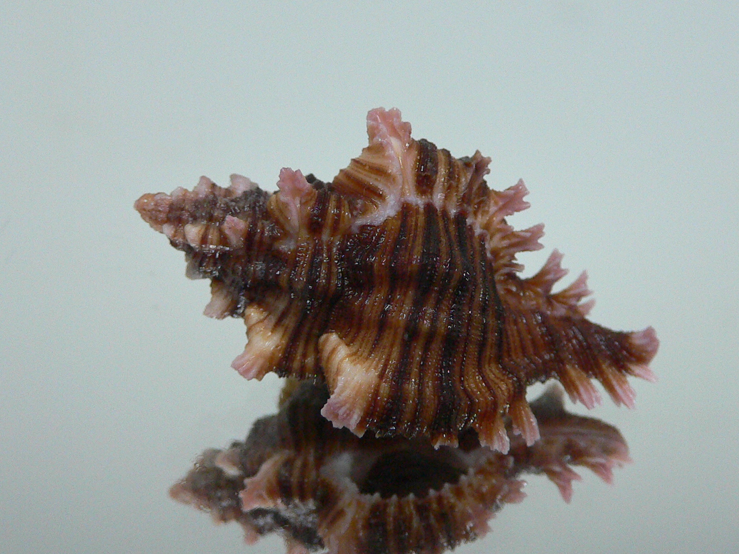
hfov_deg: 42.1
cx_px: 390
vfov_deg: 32.2
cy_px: 300
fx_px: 961
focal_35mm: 45
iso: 200
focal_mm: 4.6
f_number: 2.8
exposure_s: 1/40
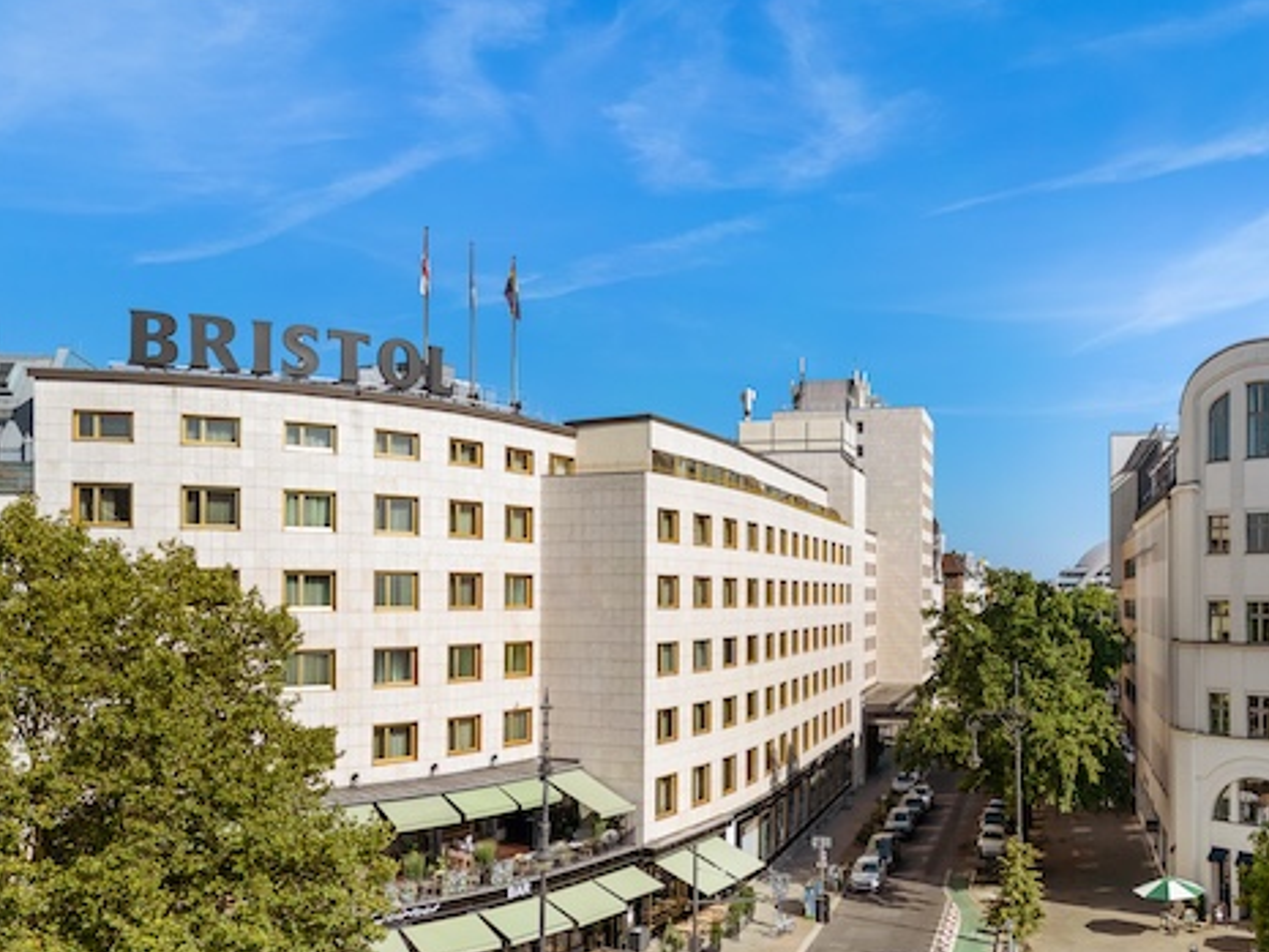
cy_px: 576
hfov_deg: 54.9
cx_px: 767
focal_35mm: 33
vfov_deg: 42.7
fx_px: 1210
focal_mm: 6.72
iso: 100
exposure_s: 1/2500
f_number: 1.7
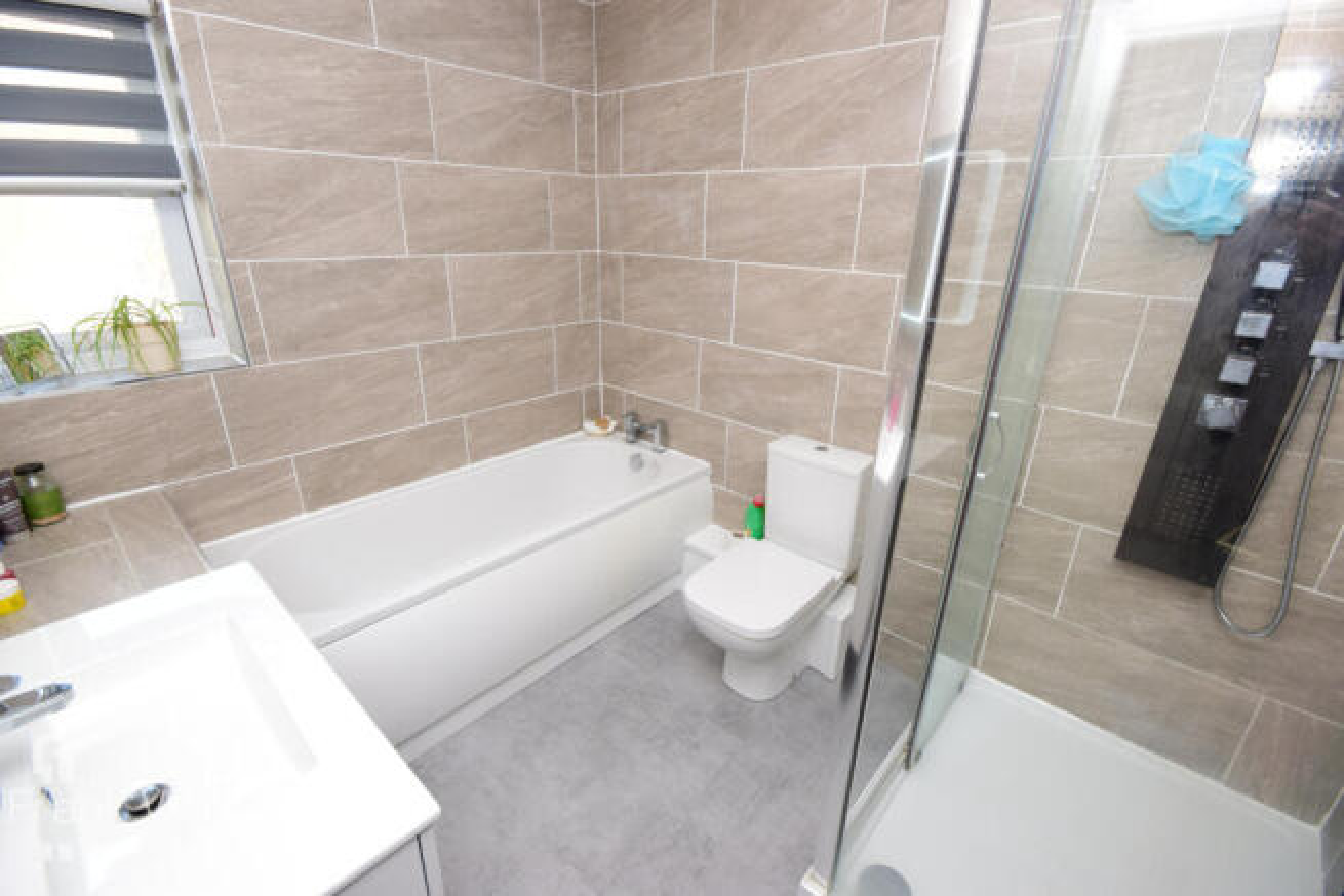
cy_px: 448
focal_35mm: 15
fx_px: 560
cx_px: 672
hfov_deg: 100.4
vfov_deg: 77.4
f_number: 14
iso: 800
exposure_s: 1/60
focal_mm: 10
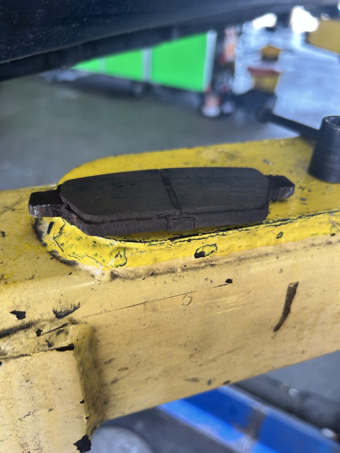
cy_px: 226
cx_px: 170
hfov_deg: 53.1
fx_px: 340
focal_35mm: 26
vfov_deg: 67.3
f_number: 1.5
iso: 64
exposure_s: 1/120
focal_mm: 5.7
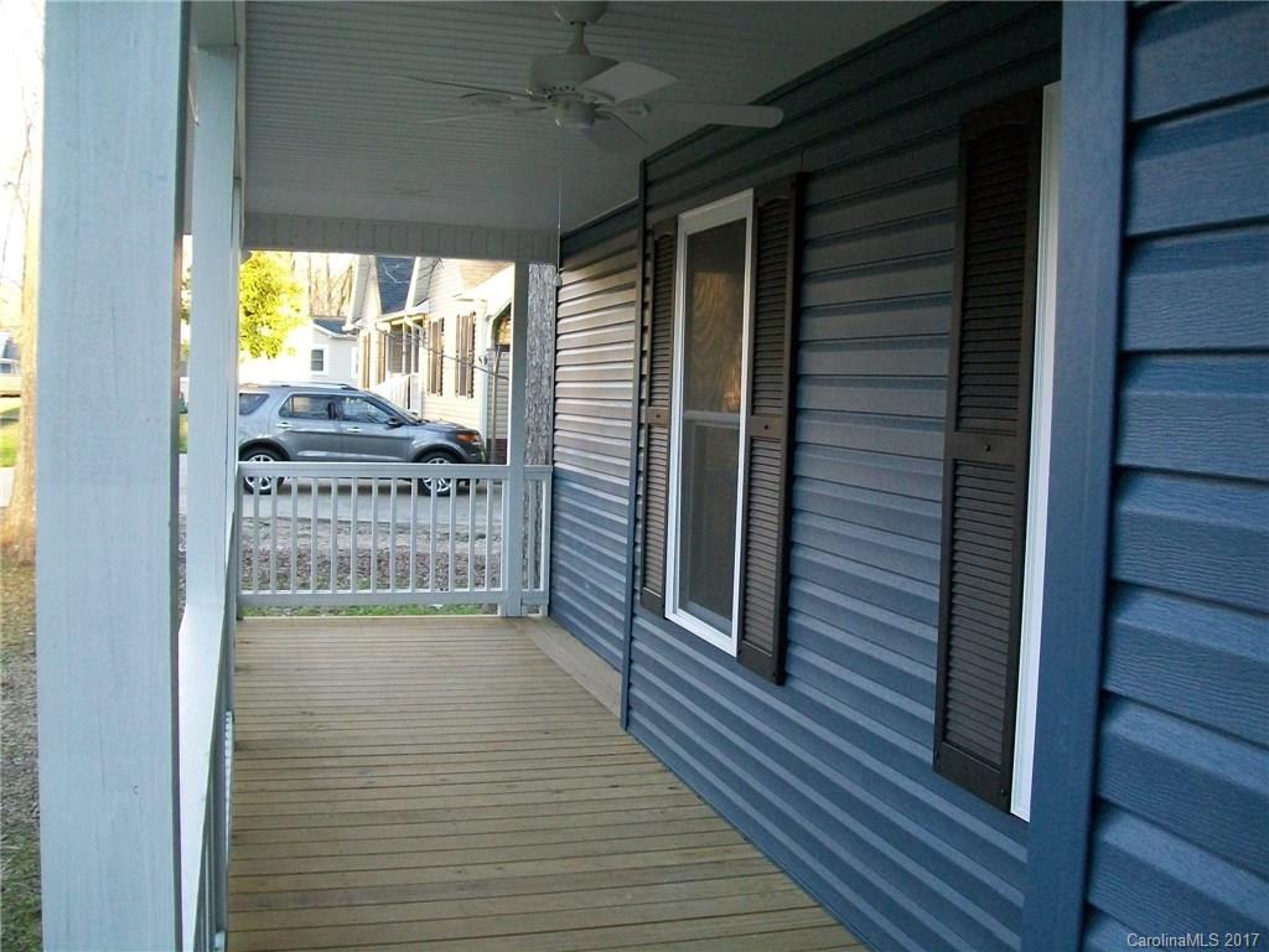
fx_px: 1320
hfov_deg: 51.4
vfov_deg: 39.7
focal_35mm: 36
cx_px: 634
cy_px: 476
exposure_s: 1/100
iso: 160
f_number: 2.7
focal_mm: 6
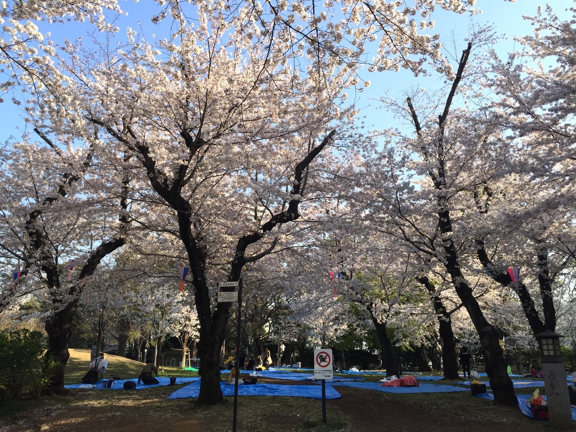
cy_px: 216
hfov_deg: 61.7
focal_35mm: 29
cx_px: 288
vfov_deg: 48.2
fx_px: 483
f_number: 2.2
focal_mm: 4.15
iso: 32
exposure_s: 1/964
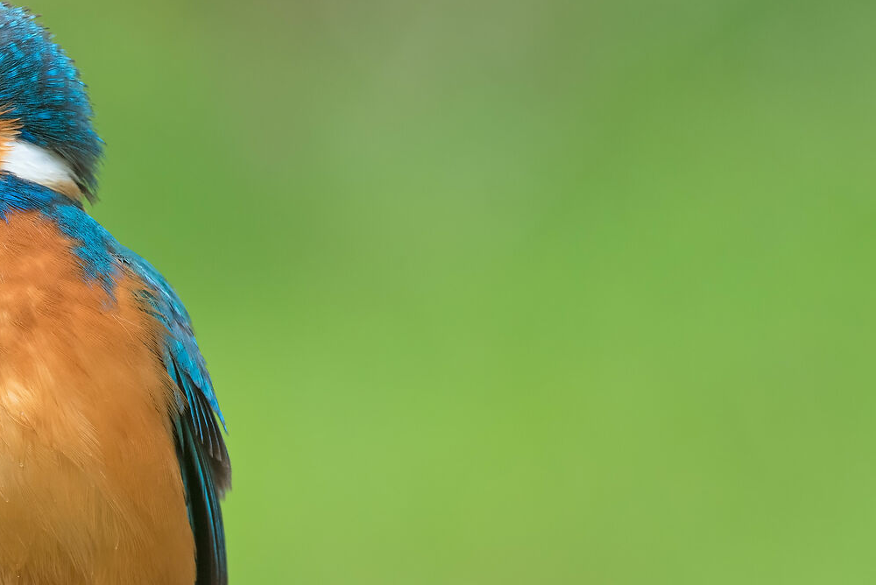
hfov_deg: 2.9
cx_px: -153
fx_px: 17529
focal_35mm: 720
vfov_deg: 1.9
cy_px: 327
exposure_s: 1/200
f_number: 10
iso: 640
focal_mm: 300
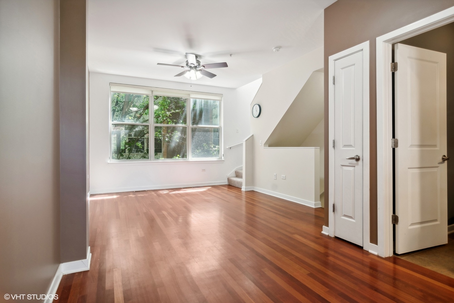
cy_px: 152
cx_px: 227
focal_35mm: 18
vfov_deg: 67.4
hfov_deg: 90.0
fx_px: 227
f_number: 8
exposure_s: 1/15
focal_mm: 12
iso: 200
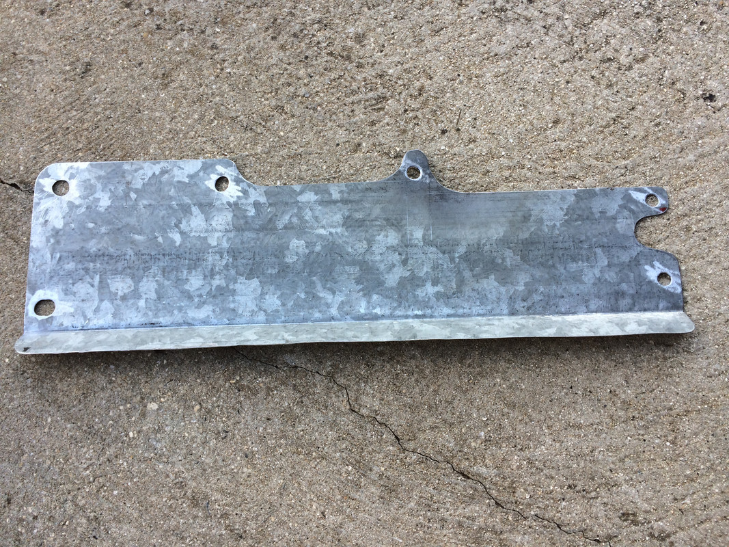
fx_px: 611
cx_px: 364
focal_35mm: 29
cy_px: 274
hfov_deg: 61.7
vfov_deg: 48.2
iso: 32
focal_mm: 4.15
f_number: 2.2
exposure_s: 1/427
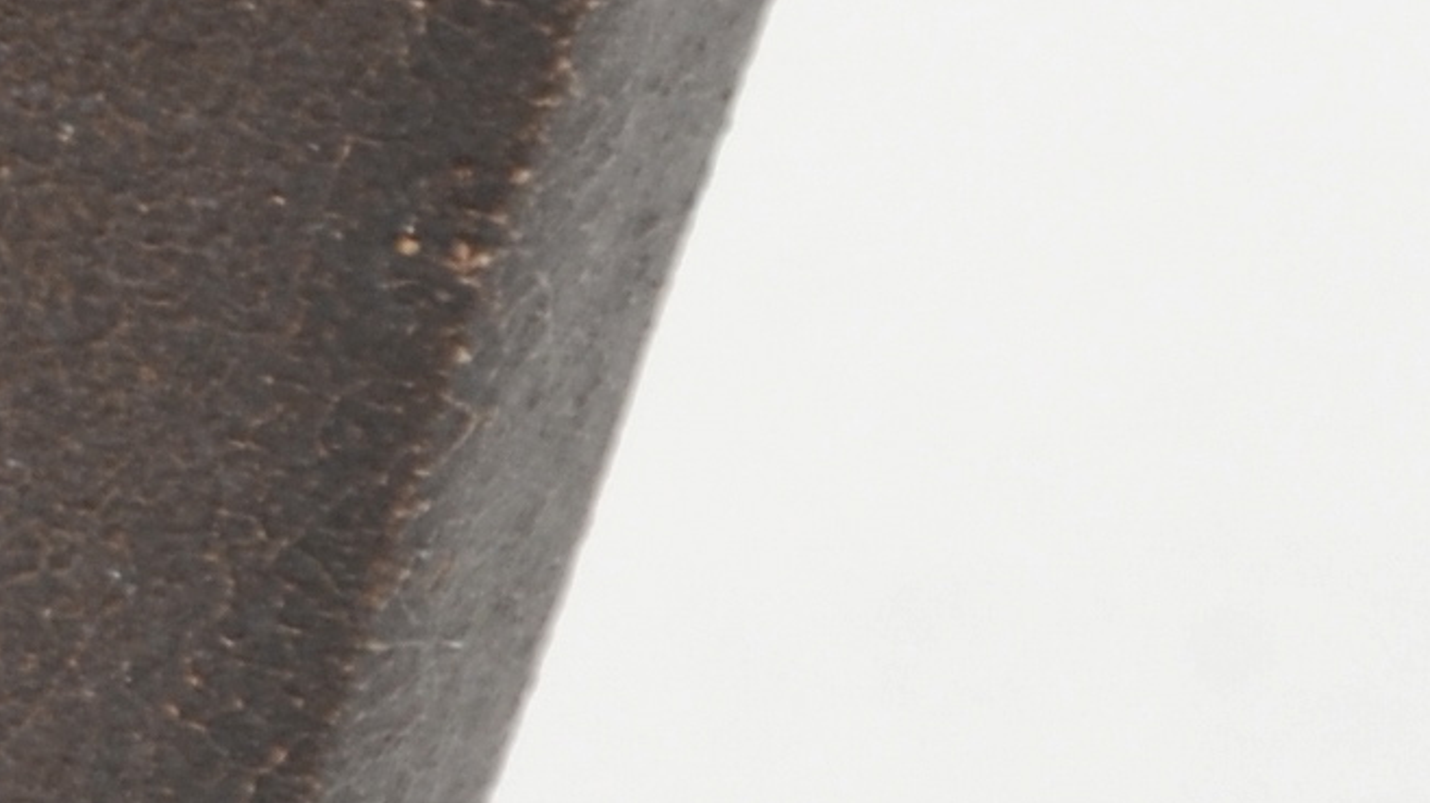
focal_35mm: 1236
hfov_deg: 1.7
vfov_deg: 1.0
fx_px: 46846
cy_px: 1110
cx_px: 359
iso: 200
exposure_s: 1/125
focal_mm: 105
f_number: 11
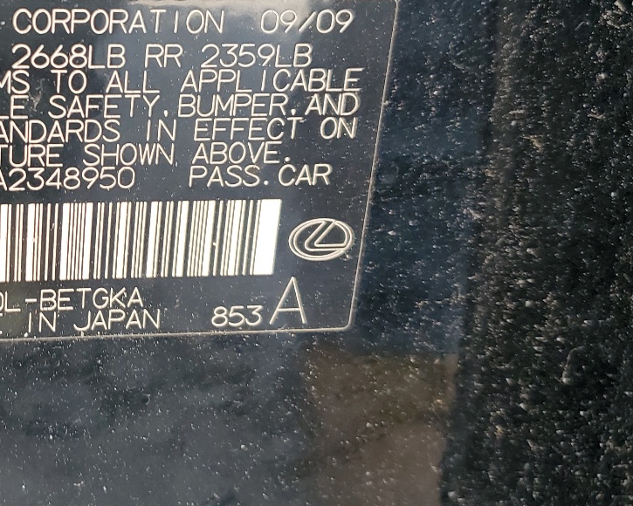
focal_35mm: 56
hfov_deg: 31.6
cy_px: 178
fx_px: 1049
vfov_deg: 27.0
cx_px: 38
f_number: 1.5
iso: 57
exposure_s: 1/120
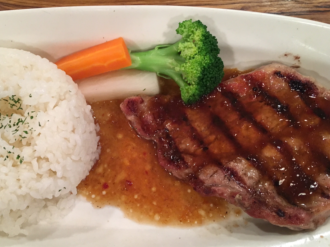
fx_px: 362
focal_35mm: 38
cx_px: 122
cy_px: 128
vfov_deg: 37.7
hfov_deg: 48.5
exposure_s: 1/30
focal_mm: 4.15
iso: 160
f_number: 2.2
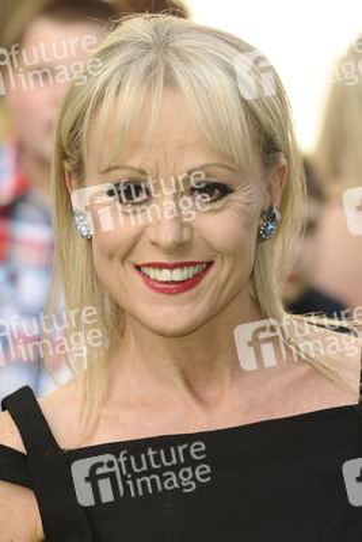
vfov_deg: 7.8
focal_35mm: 262
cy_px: 271
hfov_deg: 5.2
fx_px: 3956
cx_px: 181
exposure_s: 1/250
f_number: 5.6
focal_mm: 175
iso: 320
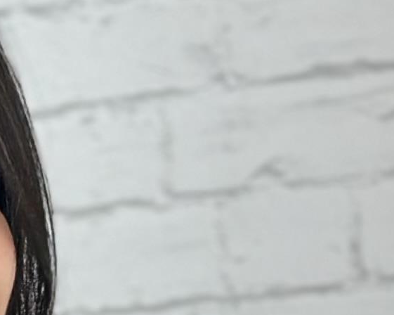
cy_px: 797
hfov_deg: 5.7
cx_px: -47
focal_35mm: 337
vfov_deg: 4.5
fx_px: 3927
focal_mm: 6.86
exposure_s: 1/195
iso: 80
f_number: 1.78
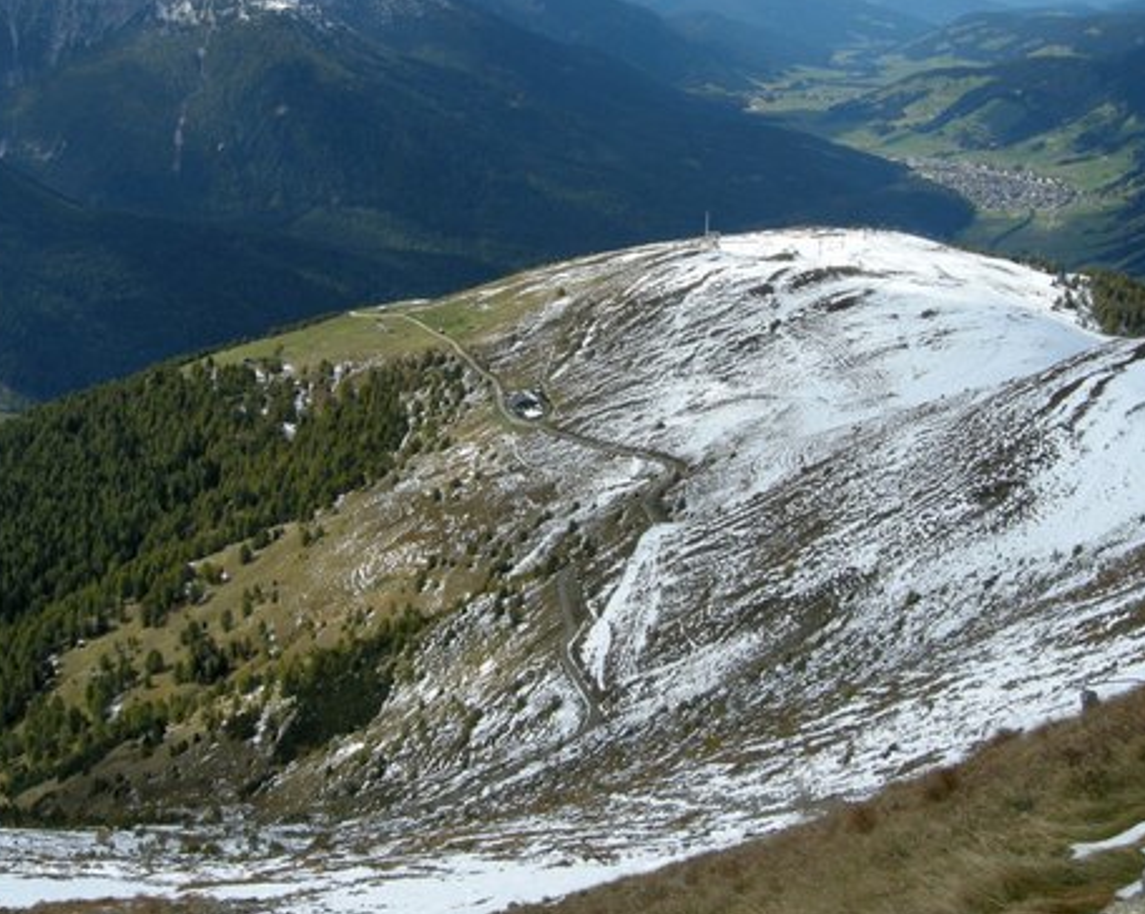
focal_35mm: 45
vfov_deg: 33.3
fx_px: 1524
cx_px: 555
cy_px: 374
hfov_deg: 41.2
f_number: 6.1
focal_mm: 7.5
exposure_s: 1/262
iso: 64
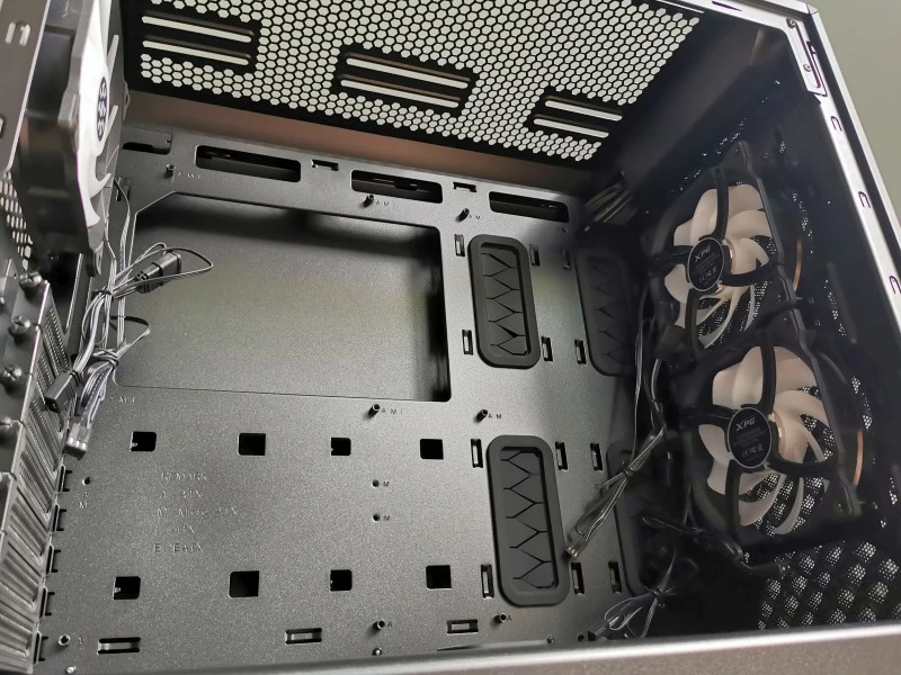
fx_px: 703
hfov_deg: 65.3
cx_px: 450
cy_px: 338
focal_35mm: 27
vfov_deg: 51.4
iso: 250
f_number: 1.6
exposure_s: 1/60
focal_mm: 5.56
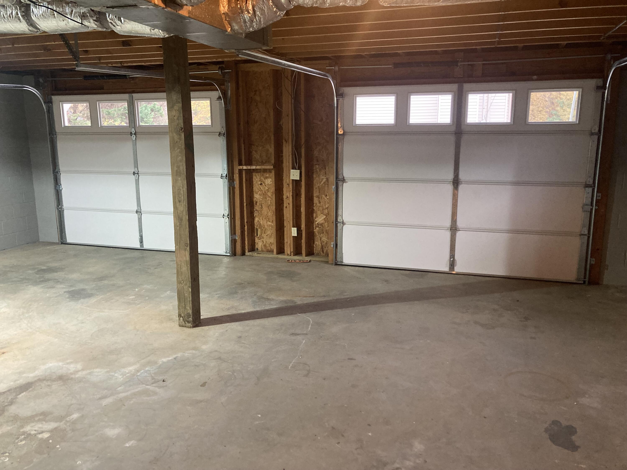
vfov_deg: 49.7
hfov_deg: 63.4
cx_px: 314
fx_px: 507
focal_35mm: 28
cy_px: 235
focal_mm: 3.99
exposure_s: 1/40
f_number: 1.8
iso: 250
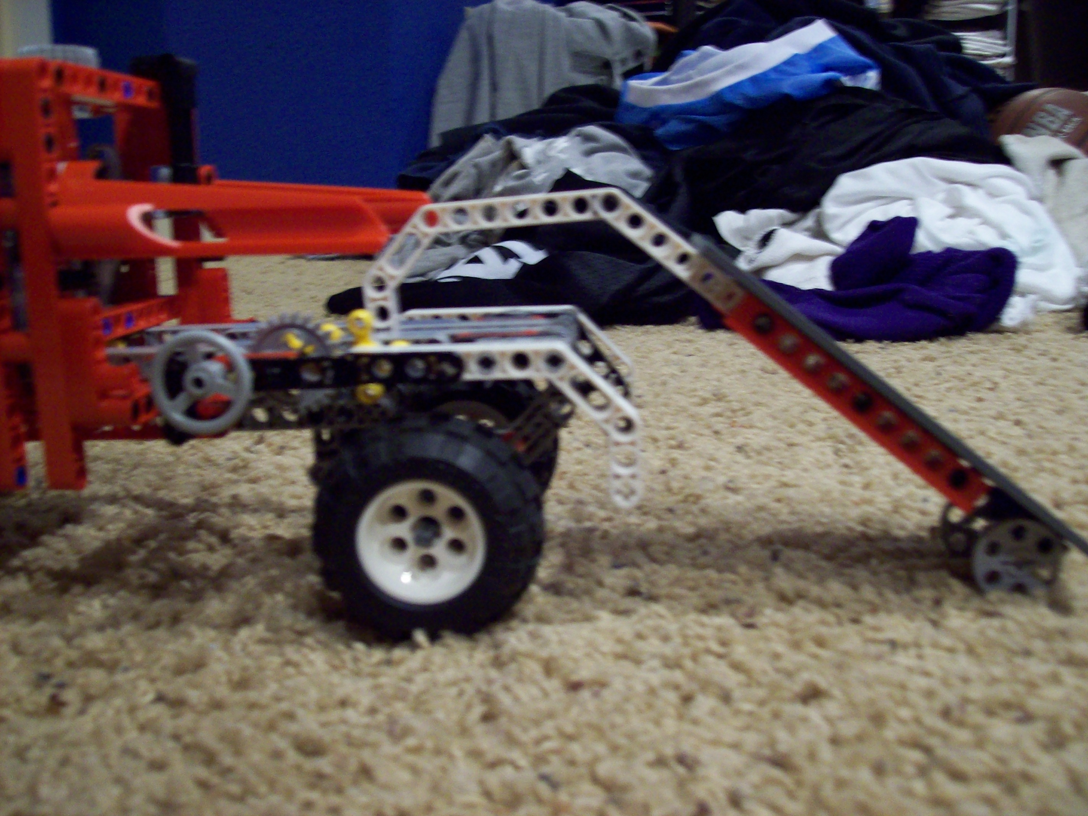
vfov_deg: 39.6
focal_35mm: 36
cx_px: 544
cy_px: 408
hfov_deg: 51.4
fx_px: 1131
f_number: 2.7
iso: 200
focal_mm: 6
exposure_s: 1/8
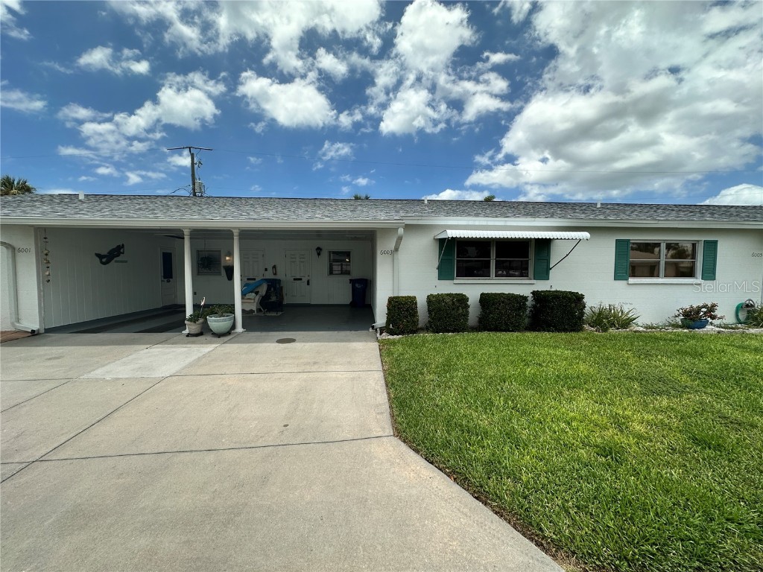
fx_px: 309
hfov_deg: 102.1
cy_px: 286
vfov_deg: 85.7
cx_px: 382
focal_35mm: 14
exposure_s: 1/1742
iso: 40
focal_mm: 2.22
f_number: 2.2
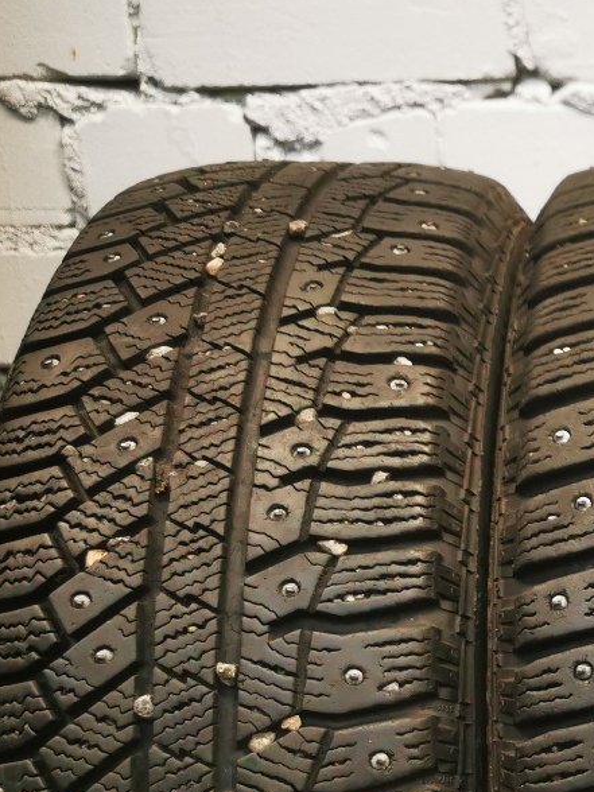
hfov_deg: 19.0
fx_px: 1533
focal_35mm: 67
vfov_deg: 28.6
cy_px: 578
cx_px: 913
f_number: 1.6
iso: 160
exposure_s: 1/50
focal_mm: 5.56
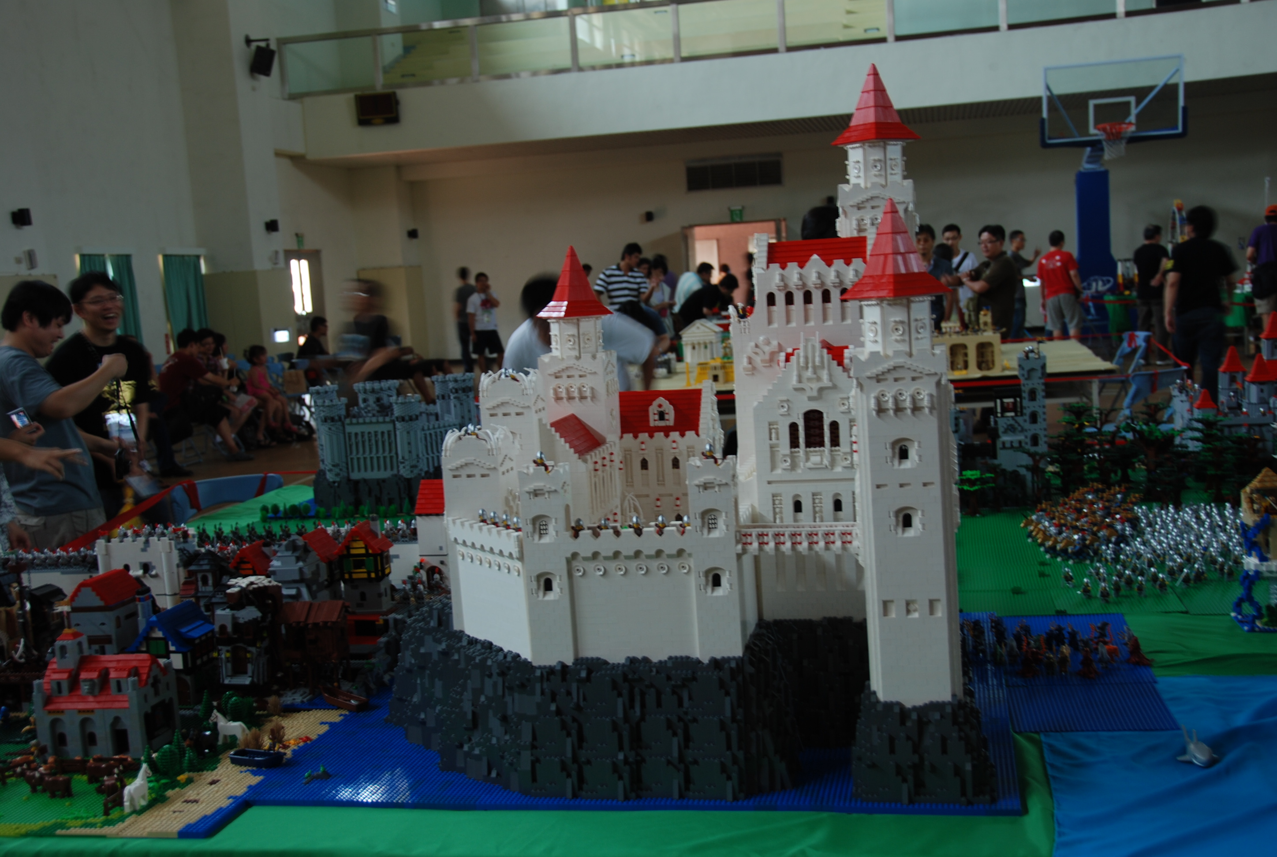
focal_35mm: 40
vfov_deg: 33.2
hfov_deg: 47.8
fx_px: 1440
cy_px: 428
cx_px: 638
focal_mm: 27
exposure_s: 1/8
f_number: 4
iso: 100
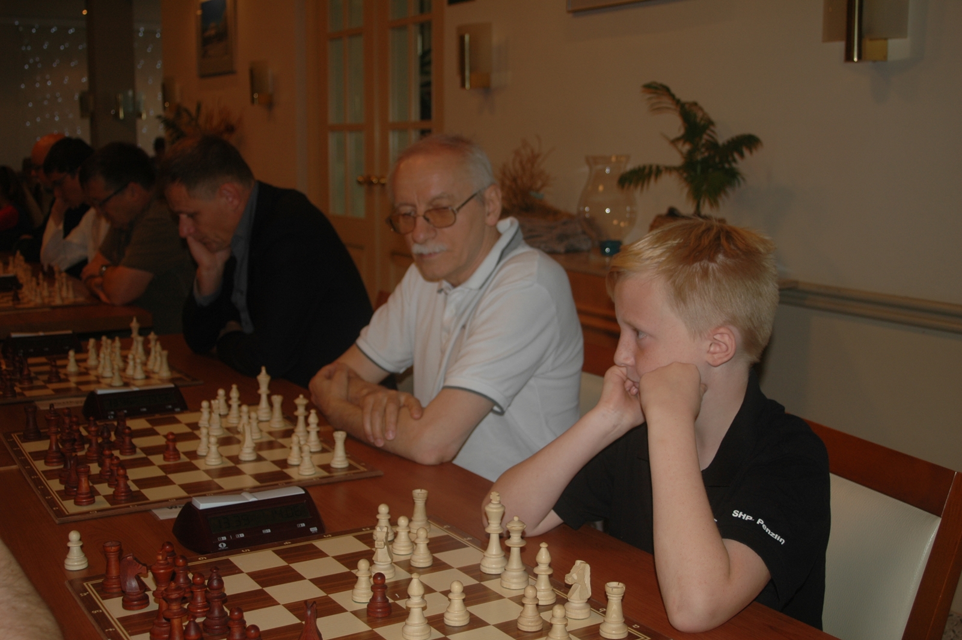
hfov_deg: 45.0
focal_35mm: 44
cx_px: 481
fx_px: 1161
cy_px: 320
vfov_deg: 30.8
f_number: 4.2
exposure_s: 1/60
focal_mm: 29
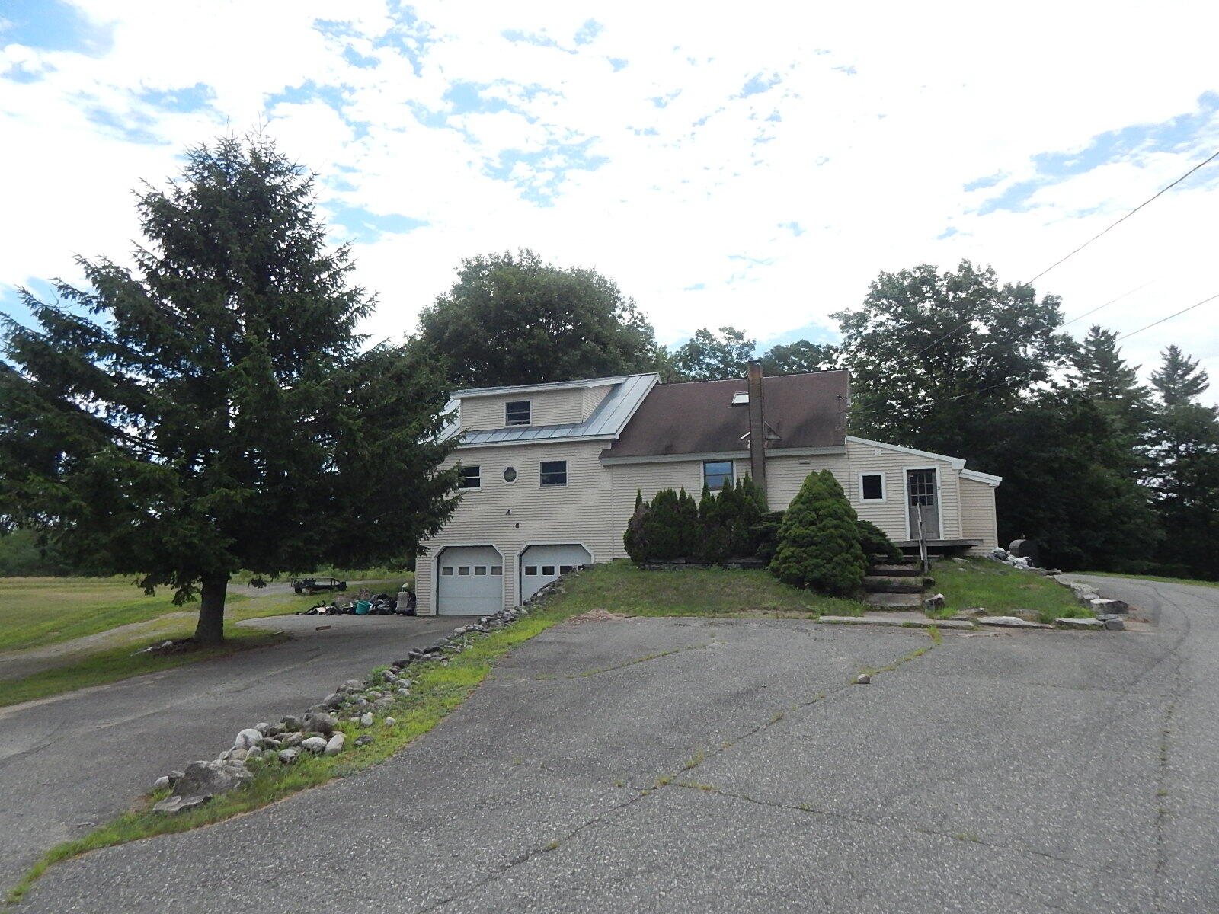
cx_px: 610
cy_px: 457
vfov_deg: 58.9
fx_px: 810
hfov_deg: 73.9
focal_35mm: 23
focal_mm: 4
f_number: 6
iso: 400
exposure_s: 1/1500
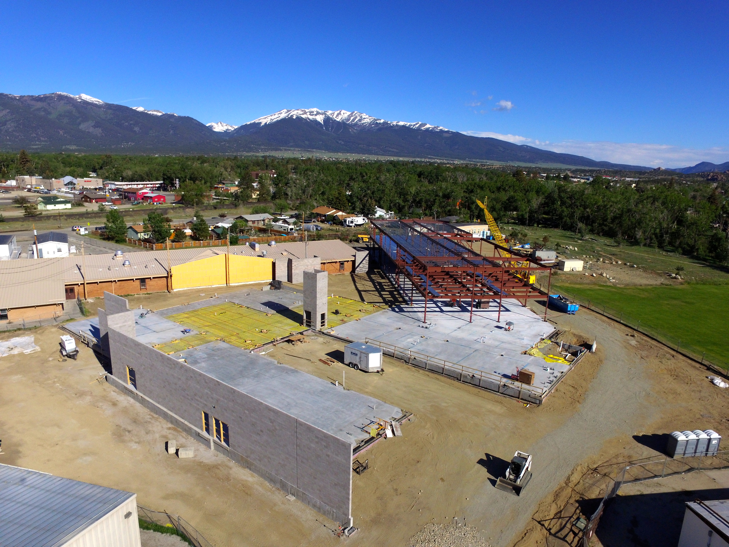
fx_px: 421
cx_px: 364
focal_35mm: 20
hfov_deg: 81.7
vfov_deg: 66.0
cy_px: 274
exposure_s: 1/2915
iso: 100
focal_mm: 3.61
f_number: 2.8
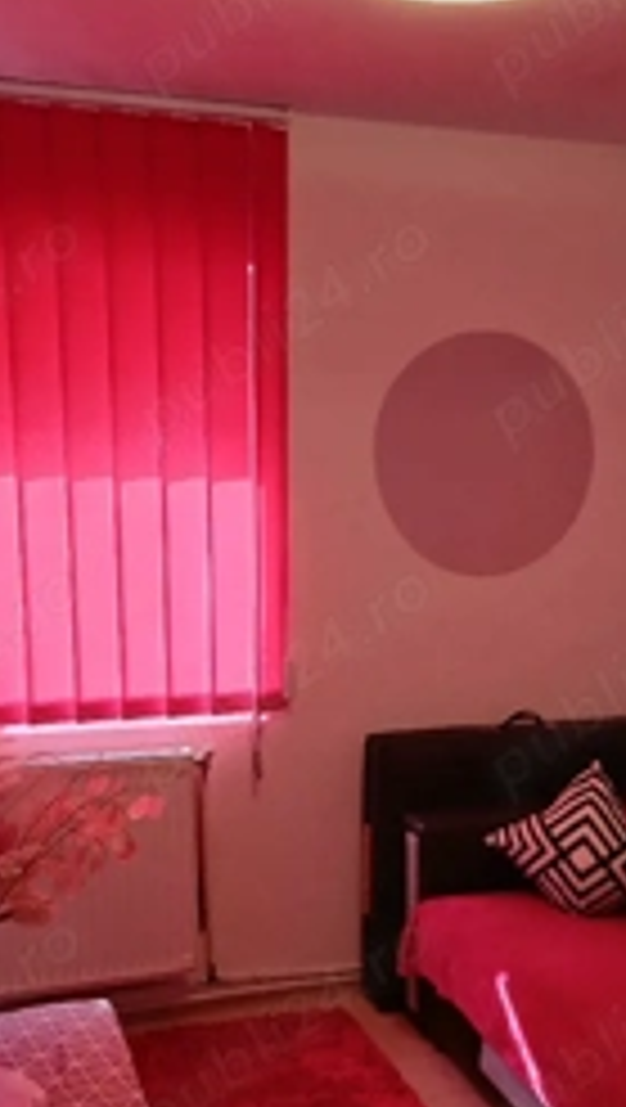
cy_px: 734
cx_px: 374
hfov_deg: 26.0
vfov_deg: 43.9
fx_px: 1353
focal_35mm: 46
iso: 80
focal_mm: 3.98
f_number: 1.8
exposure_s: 1/50.3
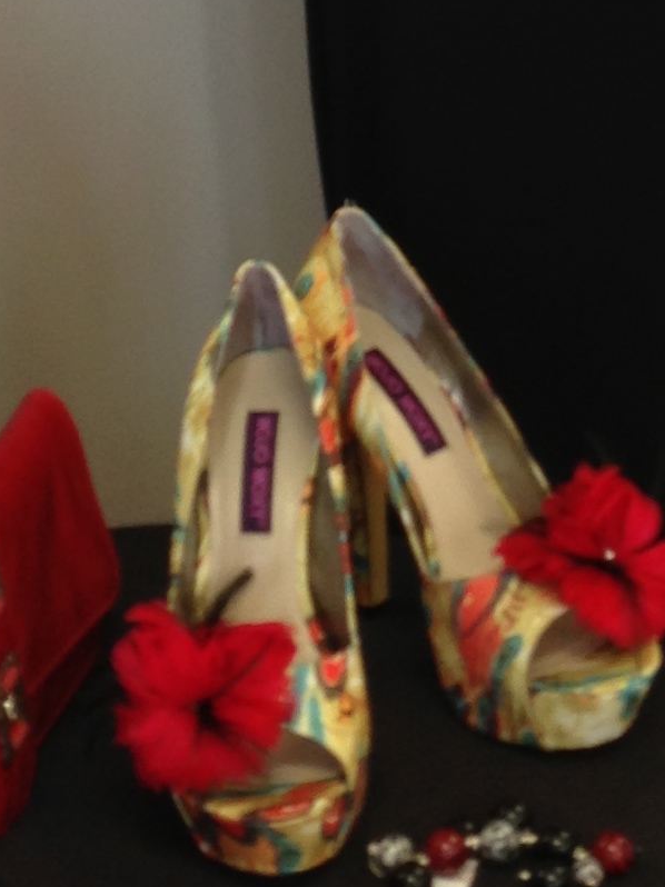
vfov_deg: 14.2
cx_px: 354
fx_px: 3460
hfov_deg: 11.0
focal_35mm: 135
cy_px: -120
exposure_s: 1/24
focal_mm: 4.13
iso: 50
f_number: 2.4
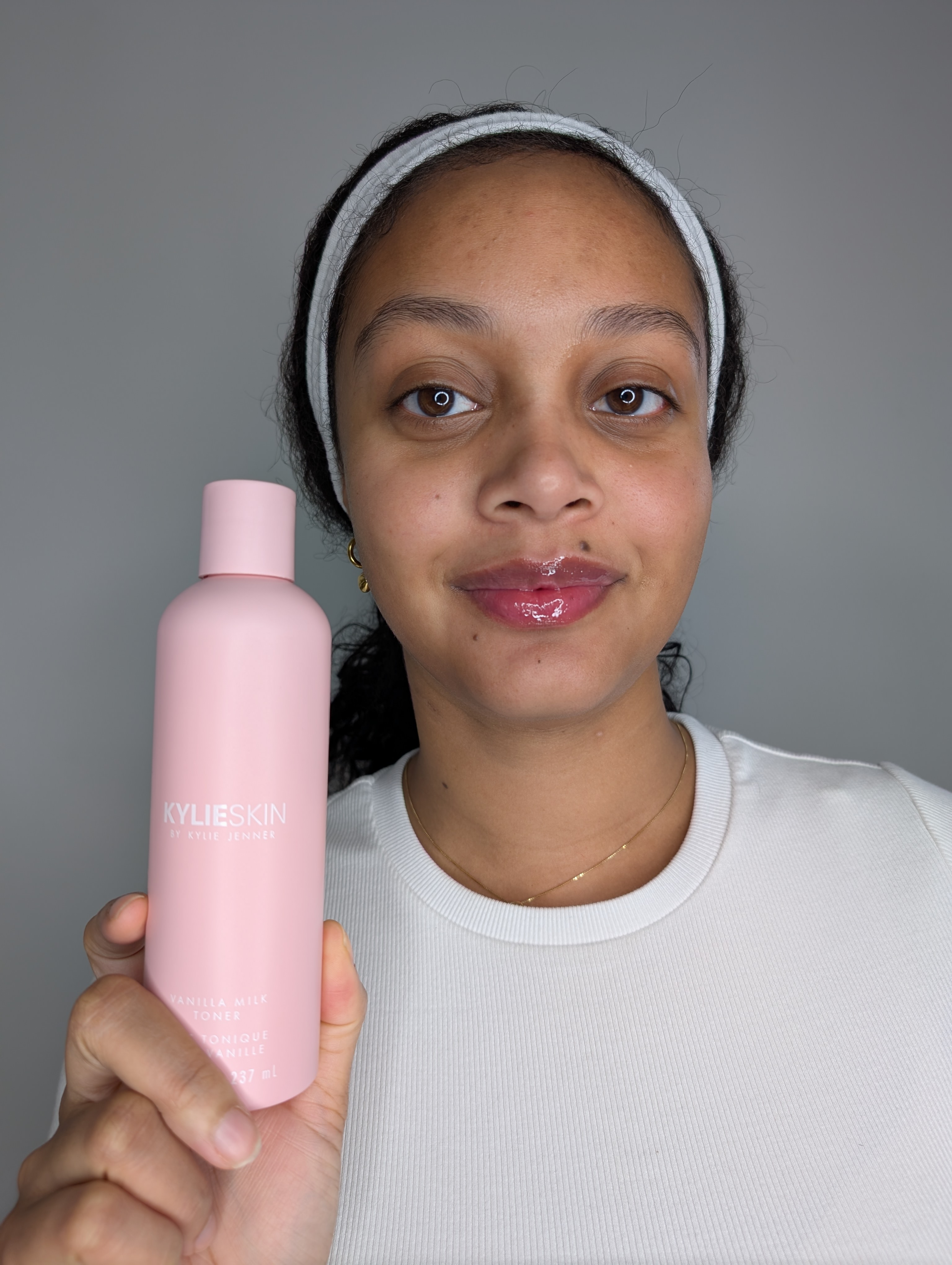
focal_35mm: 24
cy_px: 632
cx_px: 476
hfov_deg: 56.9
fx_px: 878
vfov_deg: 71.5
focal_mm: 6.9
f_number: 1.68
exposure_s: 1/120
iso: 30
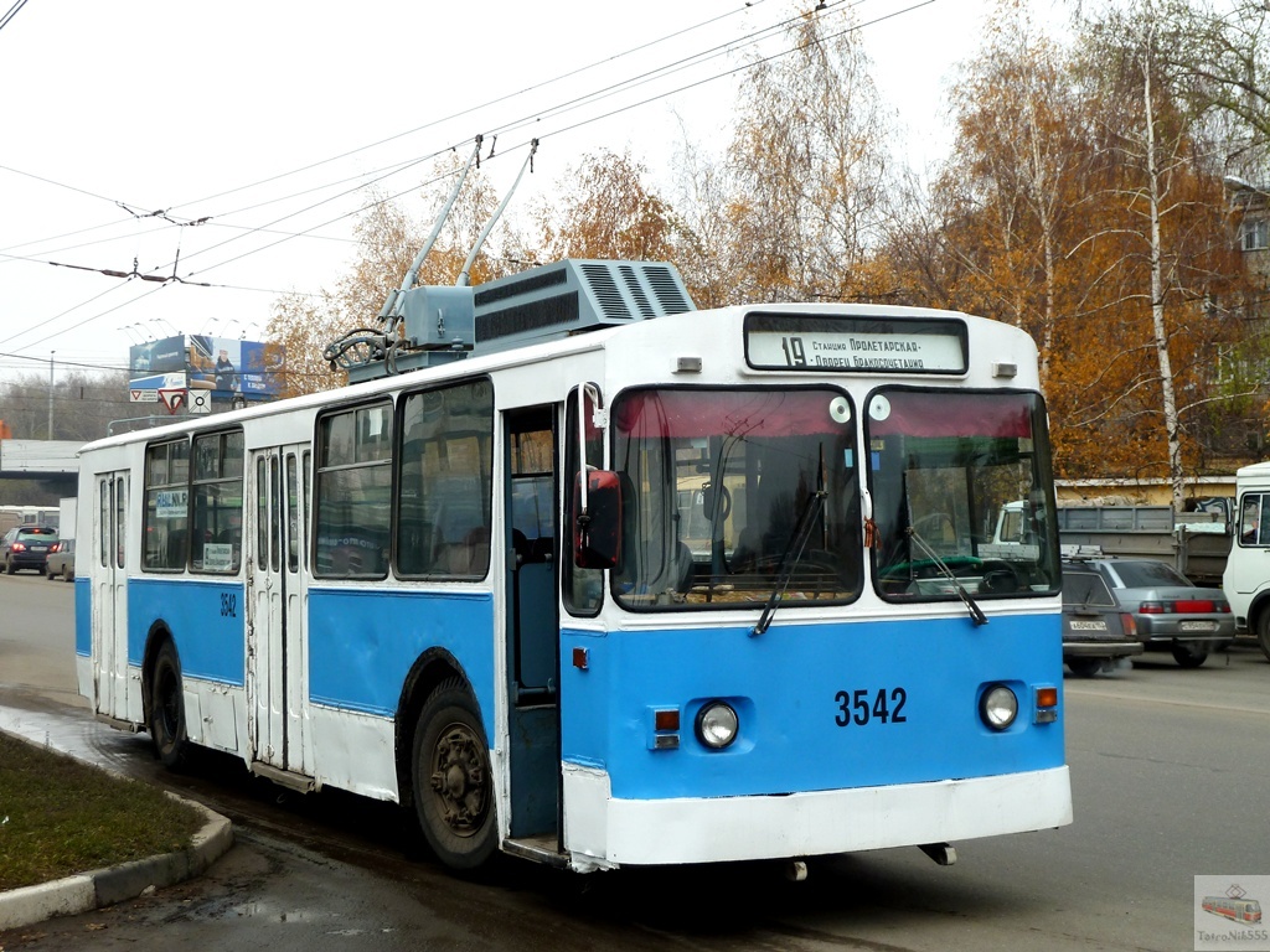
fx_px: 2165
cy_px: 476
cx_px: 635
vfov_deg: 24.8
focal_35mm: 59
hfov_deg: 32.7
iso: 80
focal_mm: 9.7
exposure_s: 1/60
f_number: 3.9
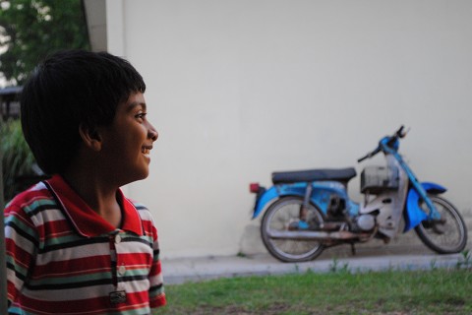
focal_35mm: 82
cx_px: 236
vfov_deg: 16.6
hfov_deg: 24.6
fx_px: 1082
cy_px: 158
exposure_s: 1/30
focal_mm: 55
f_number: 5.6
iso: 800
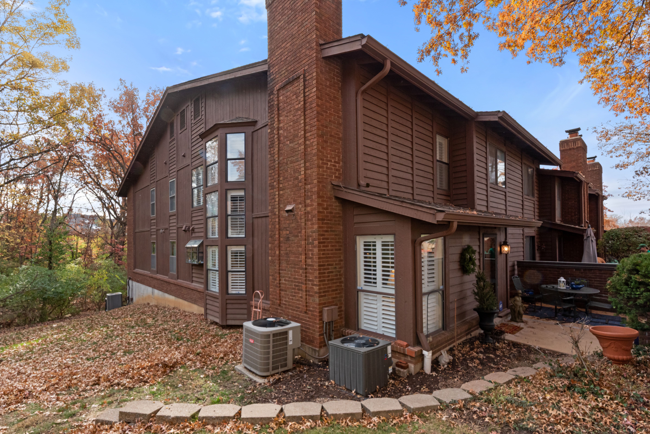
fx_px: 289
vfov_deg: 73.8
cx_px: 316
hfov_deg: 96.7
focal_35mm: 16
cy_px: 213
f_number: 9
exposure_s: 1/200
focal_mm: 15
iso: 800
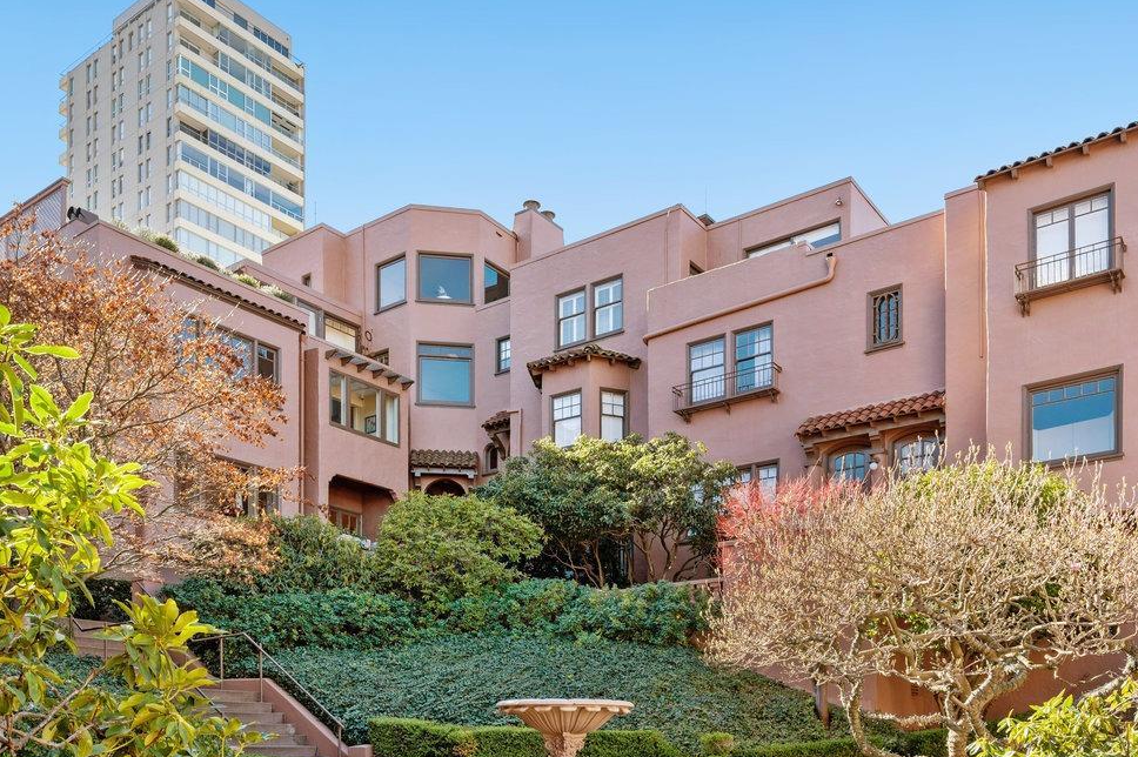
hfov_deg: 60.3
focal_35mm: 31
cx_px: 610
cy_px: 409
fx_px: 979
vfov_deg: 42.2
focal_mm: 25
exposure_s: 1/200
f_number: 9
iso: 400
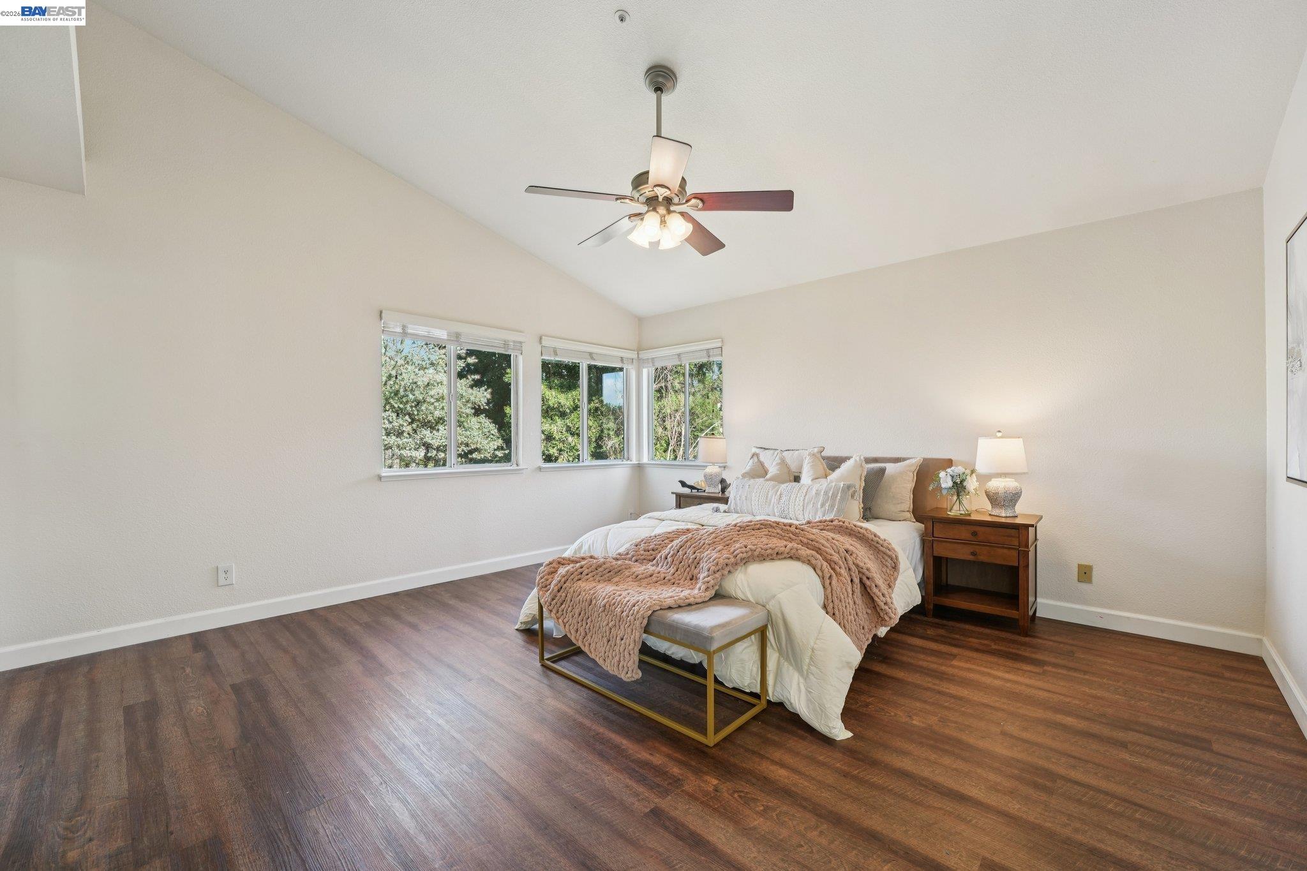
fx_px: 508
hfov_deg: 104.3
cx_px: 654
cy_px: 436
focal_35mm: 14
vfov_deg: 81.2
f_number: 8
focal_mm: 14
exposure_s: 1/20
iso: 640
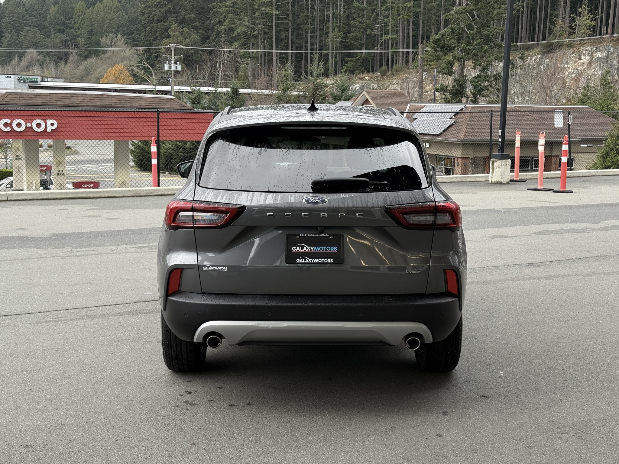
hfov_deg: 39.7
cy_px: 232
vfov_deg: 30.3
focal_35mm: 48
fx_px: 858
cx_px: 310
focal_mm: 6.76
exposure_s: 1/164
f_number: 1.78
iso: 50
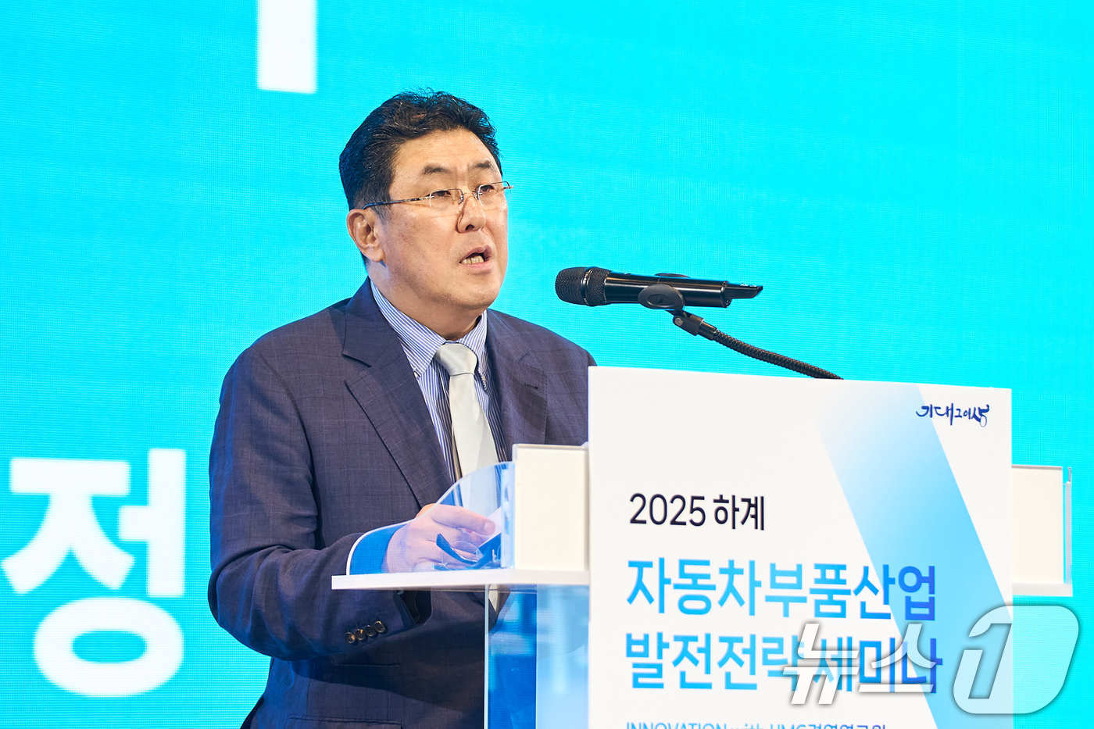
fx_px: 5196
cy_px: 364
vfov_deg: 8.0
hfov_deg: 12.0
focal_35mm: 171
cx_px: 547
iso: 800
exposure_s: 1/250
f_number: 3.2
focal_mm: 114
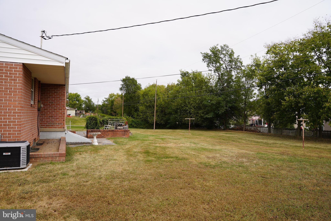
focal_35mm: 24
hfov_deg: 73.7
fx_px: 221
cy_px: 110
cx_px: 166
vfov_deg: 53.1
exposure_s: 1/500
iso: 100
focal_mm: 24
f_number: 5
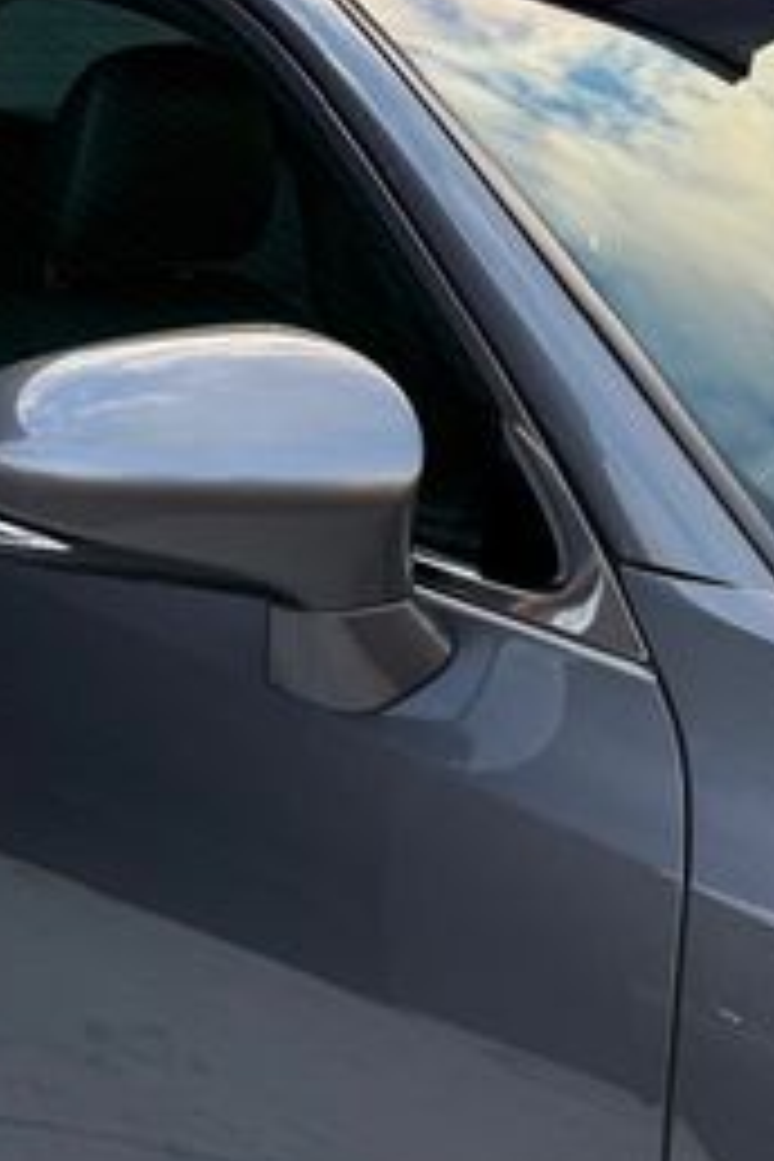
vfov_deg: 32.0
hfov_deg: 21.3
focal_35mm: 62
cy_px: 360
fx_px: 1999
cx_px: 734
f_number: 1.78
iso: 100
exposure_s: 1/765
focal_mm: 6.76
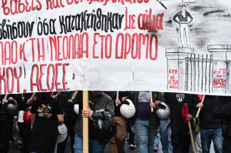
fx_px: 321
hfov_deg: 38.5
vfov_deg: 26.9
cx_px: 56
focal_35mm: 50
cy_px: 67
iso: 640
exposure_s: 1/200
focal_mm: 28
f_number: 8
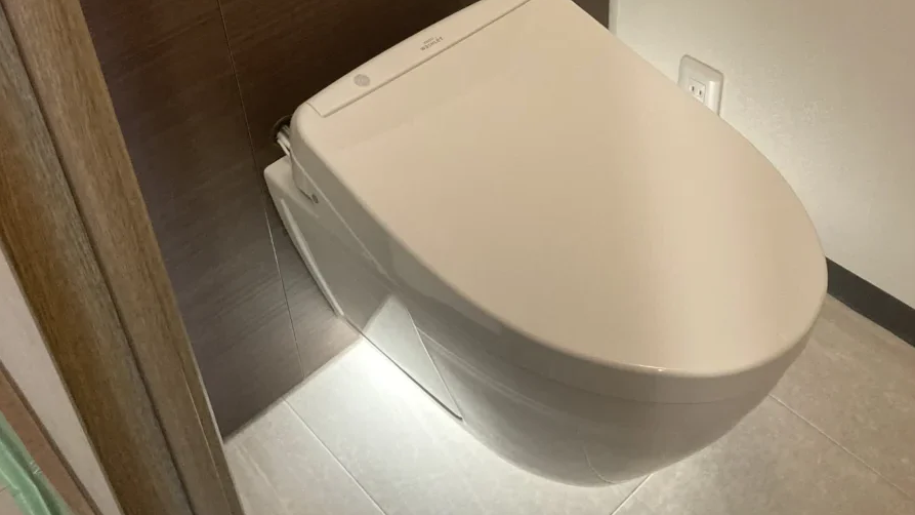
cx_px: 459
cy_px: 24
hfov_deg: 49.4
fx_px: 995
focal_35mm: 41
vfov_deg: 27.6
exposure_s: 1/40
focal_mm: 3.99
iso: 320
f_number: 1.8
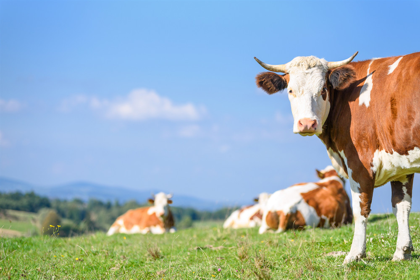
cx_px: 210
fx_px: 1307
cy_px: 140
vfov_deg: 12.2
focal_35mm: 112
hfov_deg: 18.3
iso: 100
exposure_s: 1/4000
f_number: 2.8
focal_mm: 112
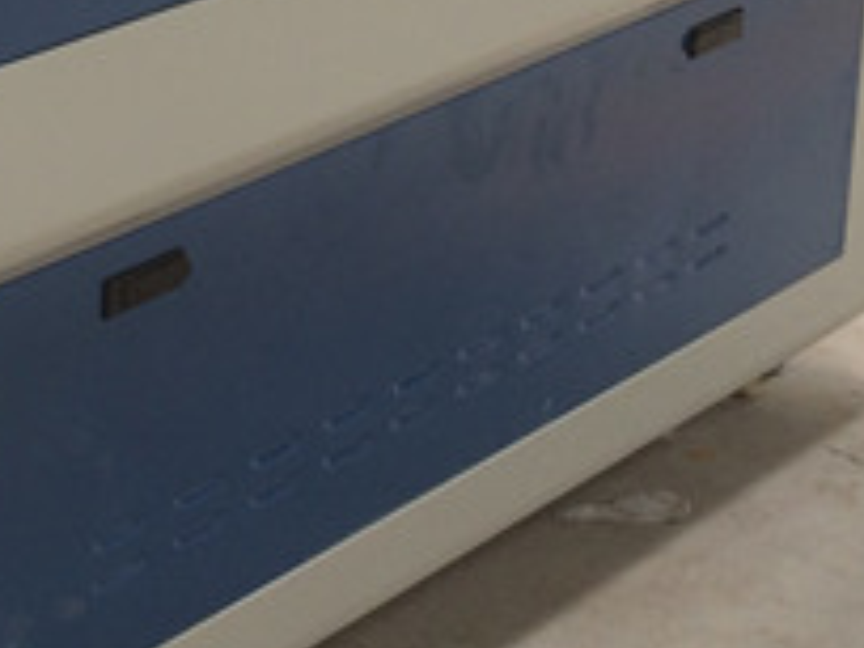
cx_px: -267
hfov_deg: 16.3
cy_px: -250
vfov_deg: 12.5
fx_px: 2845
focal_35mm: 114
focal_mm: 4.15
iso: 40
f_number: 2.2
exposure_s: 1/120
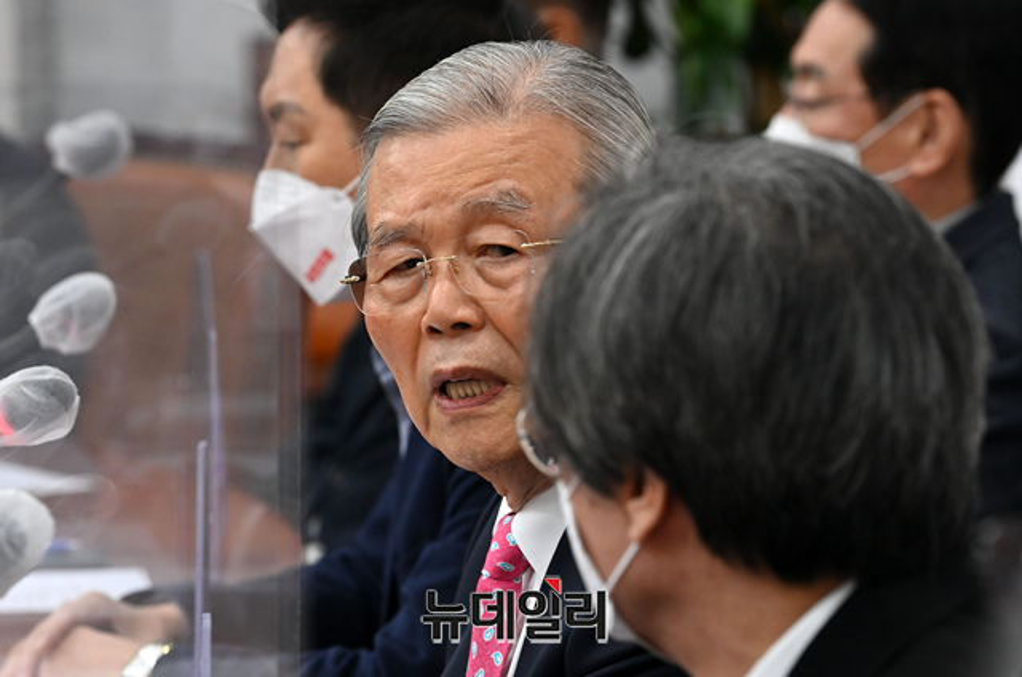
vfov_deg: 8.0
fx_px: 4816
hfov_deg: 12.1
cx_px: 511
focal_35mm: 170
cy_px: 338
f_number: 6.3
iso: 3200
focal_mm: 170
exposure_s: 1/250
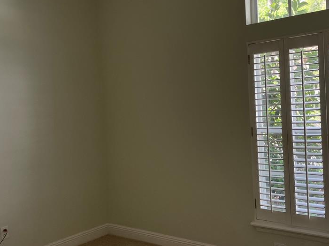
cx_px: 199
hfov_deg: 48.7
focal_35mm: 38
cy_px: 115
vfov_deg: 37.7
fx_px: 361
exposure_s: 1/120
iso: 100
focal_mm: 5.1
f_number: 1.6
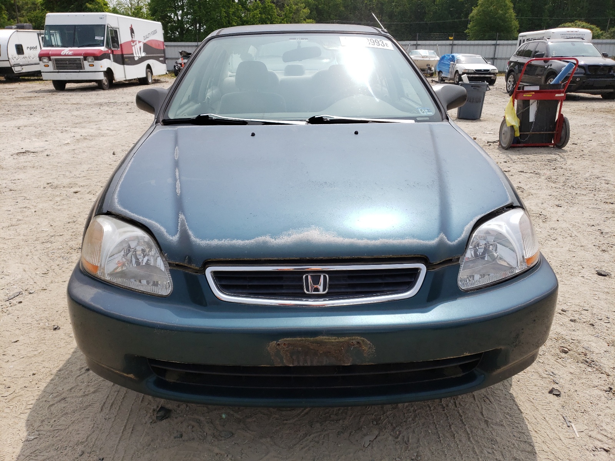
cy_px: 230
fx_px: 462
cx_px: 308
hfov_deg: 67.3
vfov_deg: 53.1
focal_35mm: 26
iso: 50
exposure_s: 1/3333
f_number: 1.5
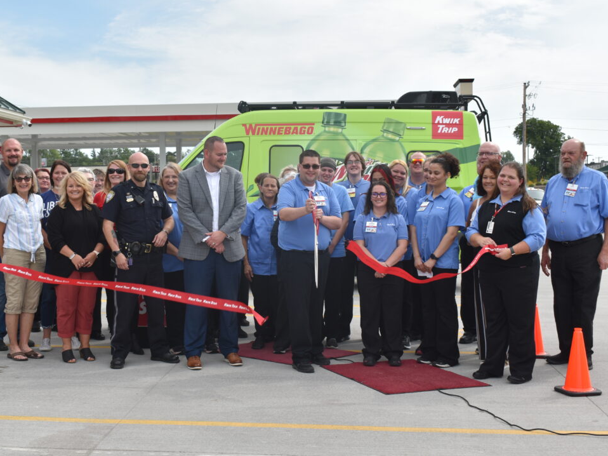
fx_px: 931
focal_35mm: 53
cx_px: 265
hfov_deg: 36.1
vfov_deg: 27.5
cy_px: 231
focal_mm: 32
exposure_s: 1/250
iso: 100
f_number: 8
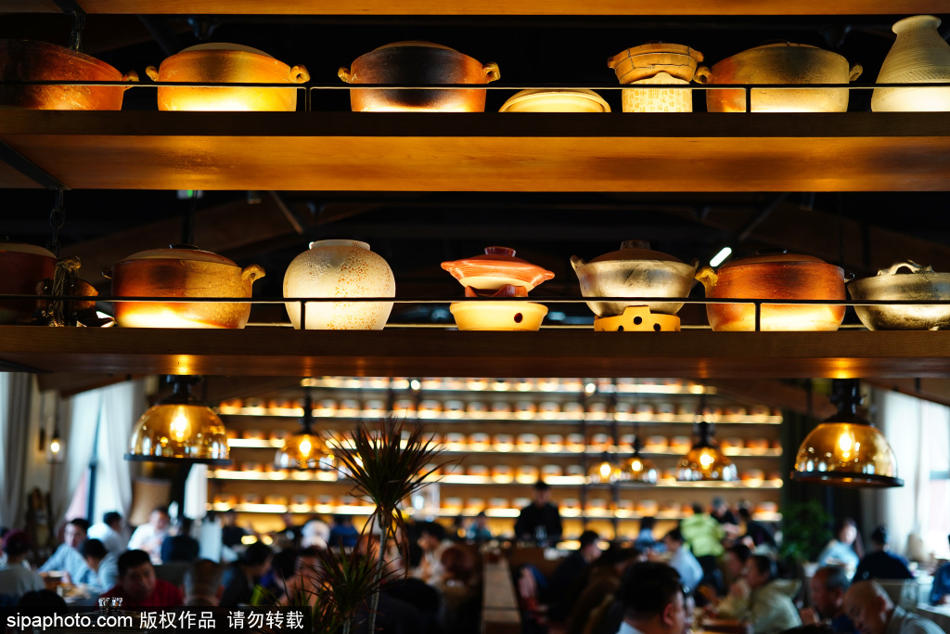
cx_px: 475
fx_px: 1056
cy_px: 317
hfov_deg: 48.5
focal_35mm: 40
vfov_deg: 33.4
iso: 250
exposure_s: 1/160
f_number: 2
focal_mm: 40
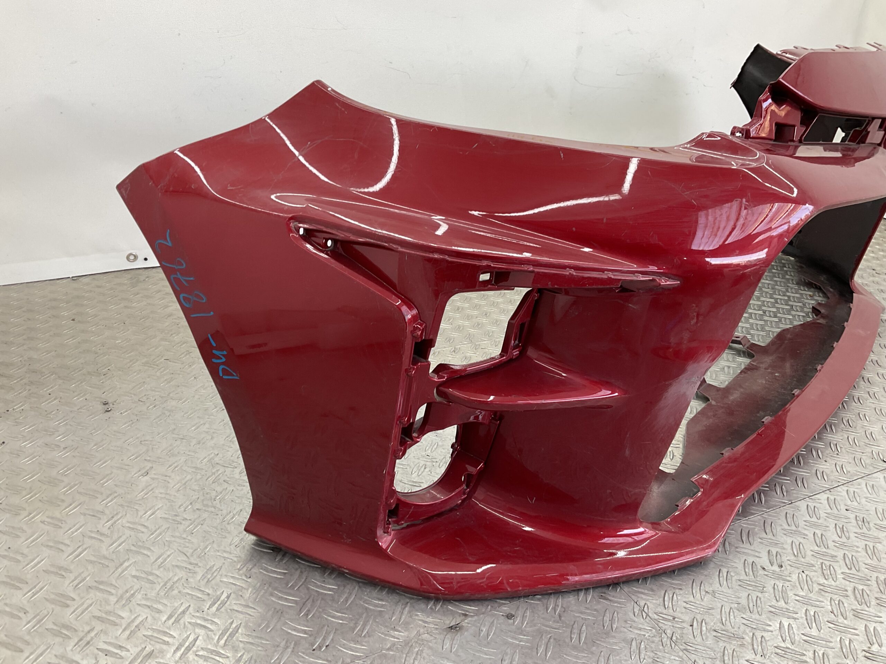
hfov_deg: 61.7
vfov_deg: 48.2
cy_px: 332
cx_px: 443
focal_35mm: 29
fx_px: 742
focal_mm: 3
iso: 32
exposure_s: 1/100
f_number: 1.8
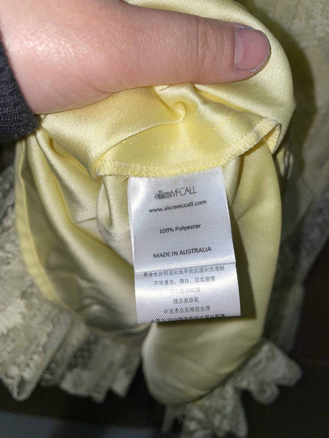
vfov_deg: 67.3
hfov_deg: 53.1
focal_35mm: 26
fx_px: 329
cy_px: 219
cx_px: 164
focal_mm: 4.2
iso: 32
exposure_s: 1/1289
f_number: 1.6
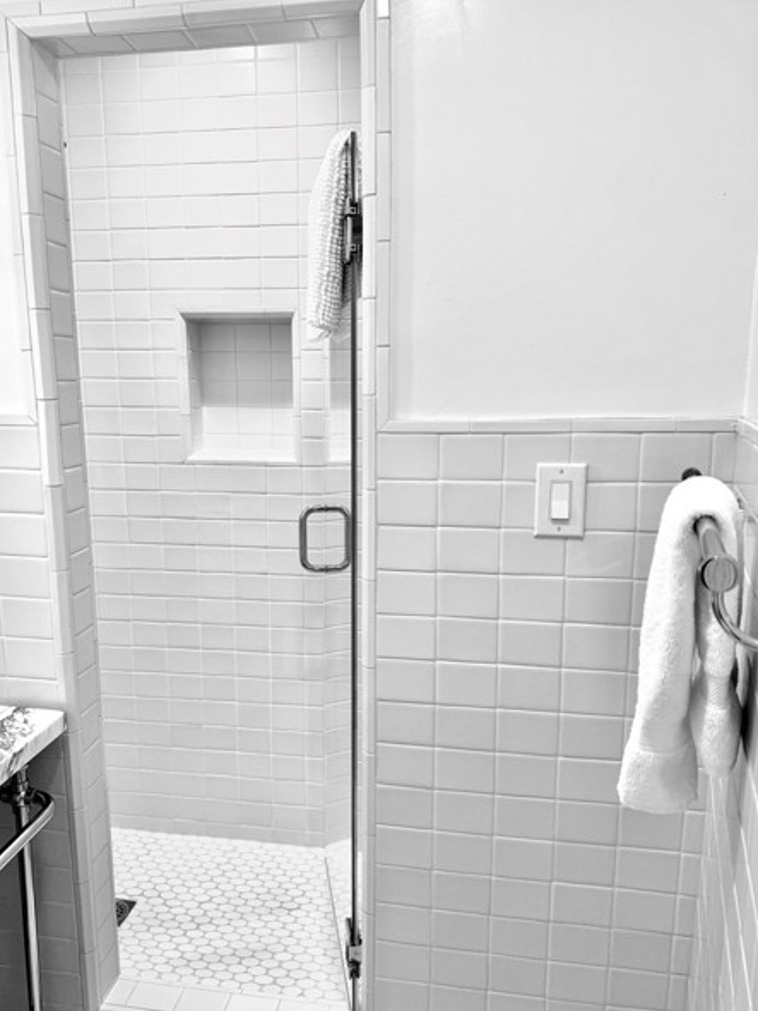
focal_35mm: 26
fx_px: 759
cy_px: 518
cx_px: 356
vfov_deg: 67.3
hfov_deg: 53.0
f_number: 1.78
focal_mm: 6.76
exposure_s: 1/60
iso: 125
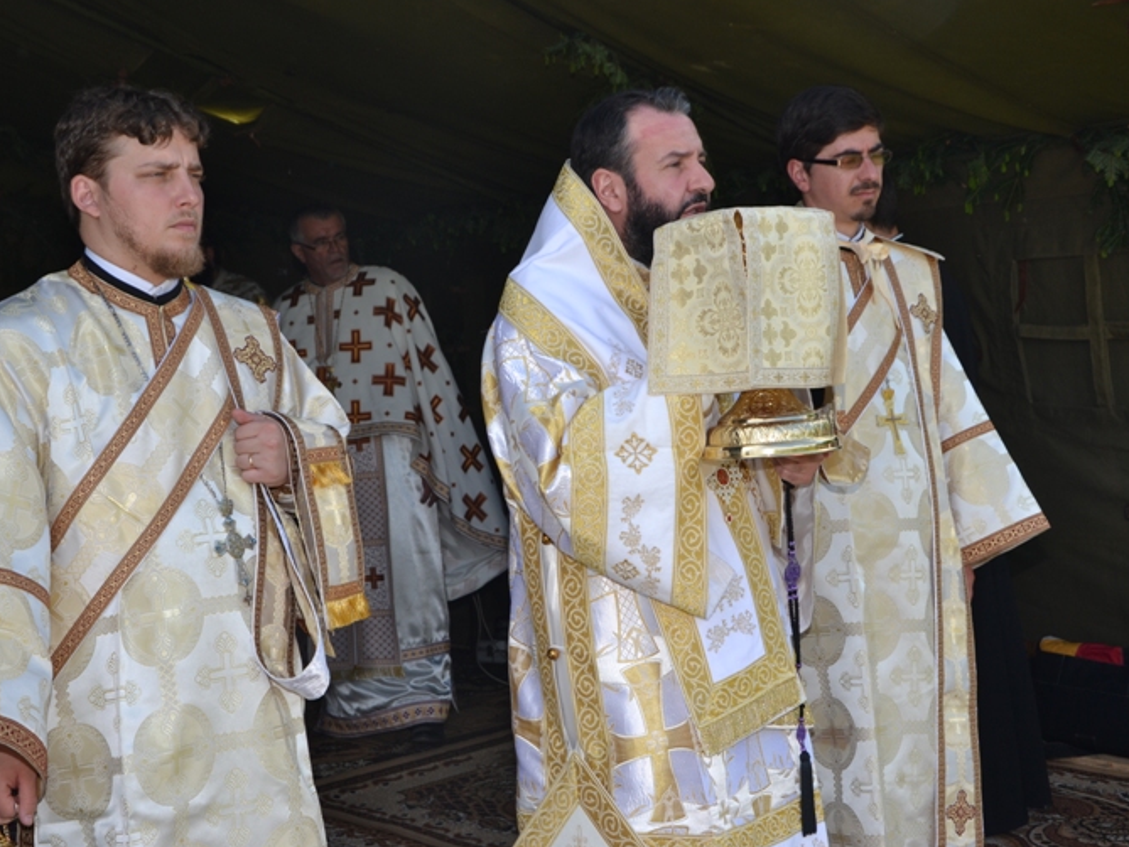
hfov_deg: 36.2
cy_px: 427
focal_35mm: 53
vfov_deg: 27.5
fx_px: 1729
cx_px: 557
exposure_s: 1/160
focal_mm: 32
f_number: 6.3
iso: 100
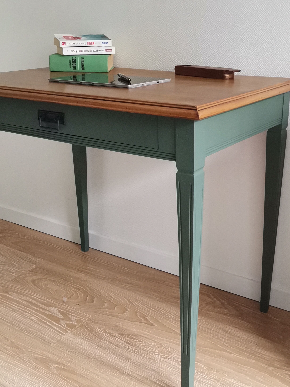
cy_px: 169
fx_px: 503
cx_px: 160
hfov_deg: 32.2
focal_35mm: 45
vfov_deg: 42.0
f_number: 2.4
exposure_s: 1/33.3
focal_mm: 4.75
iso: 400
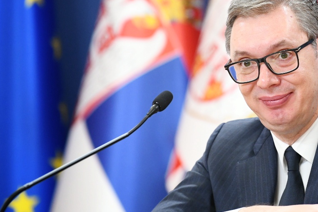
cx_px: 288
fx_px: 3762
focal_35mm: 426
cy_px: 56
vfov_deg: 3.2
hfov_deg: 4.8
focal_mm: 200
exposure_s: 1/250
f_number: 3.5
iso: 2500
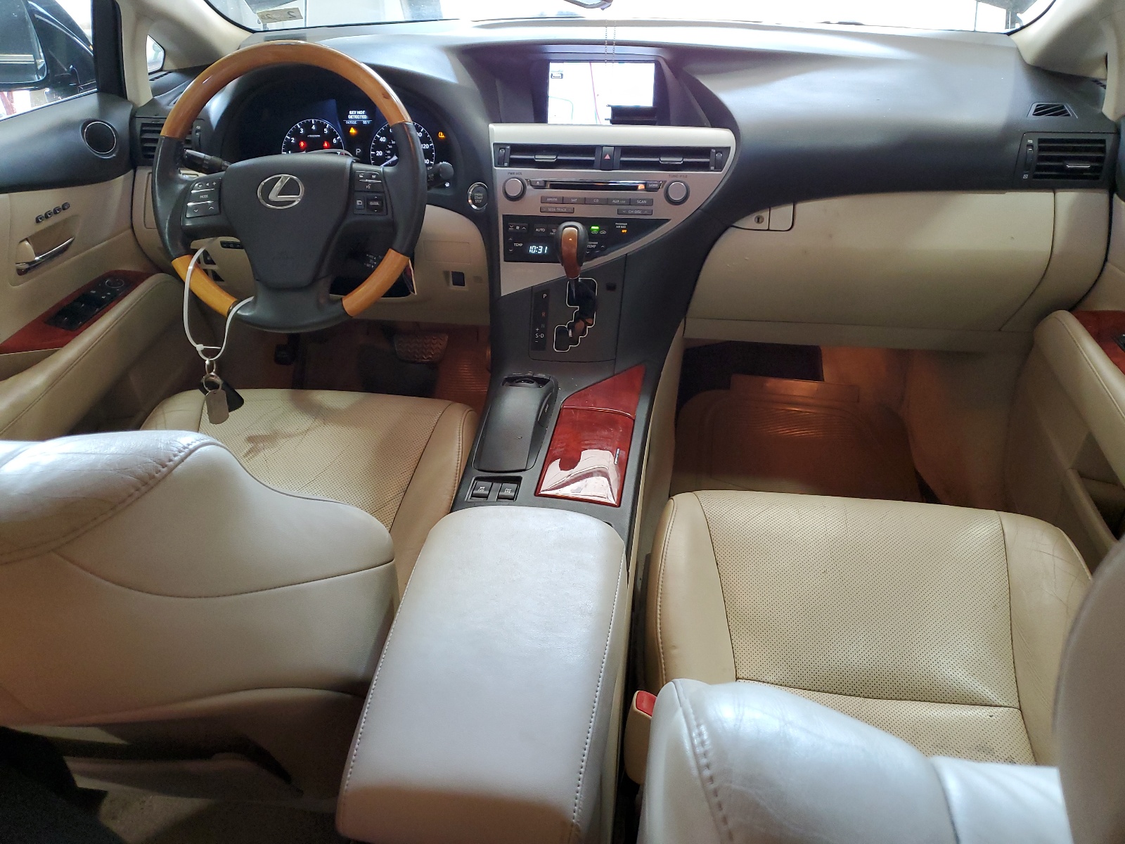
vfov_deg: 53.1
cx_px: 562
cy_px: 422
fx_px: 845
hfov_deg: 67.3
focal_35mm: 26
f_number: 1.5
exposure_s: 1/60.2
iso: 188
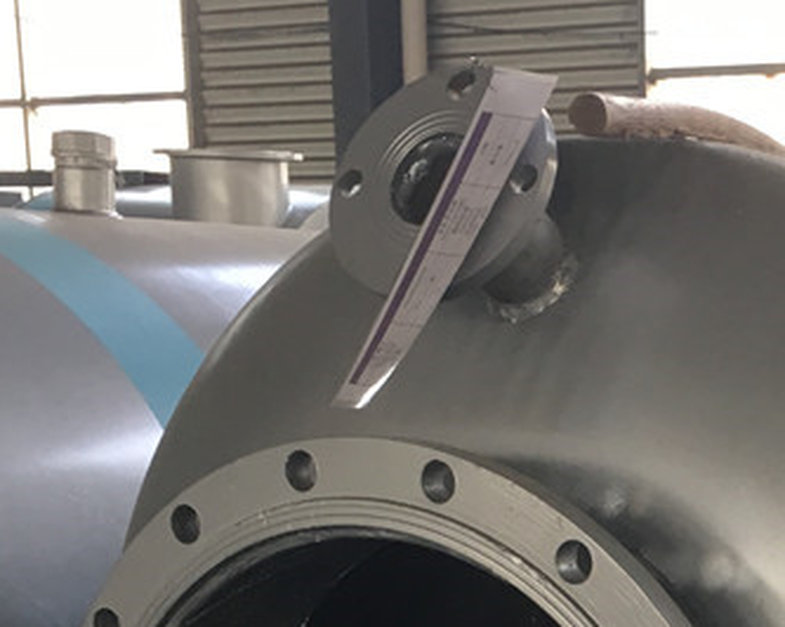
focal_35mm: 85
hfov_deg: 21.5
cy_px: 747
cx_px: 832
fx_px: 1974
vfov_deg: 17.3
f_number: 2.2
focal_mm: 4.15
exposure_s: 1/33
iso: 50
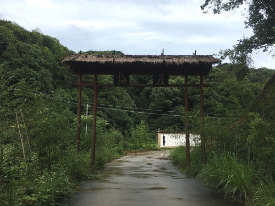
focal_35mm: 29
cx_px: 138
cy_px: 103
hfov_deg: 61.7
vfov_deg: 48.2
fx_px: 230
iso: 25
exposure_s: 1/1832
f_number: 2.2
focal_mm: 4.15
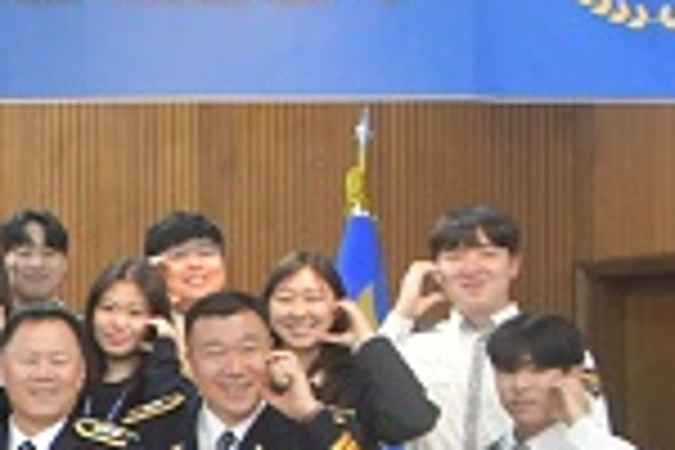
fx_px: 2156
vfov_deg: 11.8
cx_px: -693
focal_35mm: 115
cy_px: 423
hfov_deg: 14.6
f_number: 4.5
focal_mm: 18
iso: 2000
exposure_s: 1/100
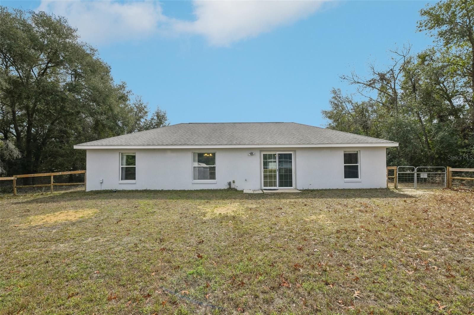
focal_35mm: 14
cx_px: 237
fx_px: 184
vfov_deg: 81.2
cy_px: 158
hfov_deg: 104.3
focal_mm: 14
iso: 400
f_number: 8
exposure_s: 1/1000
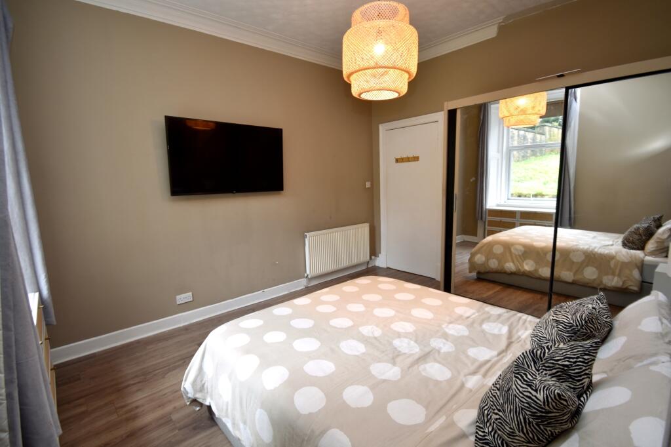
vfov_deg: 77.3
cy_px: 224
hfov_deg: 100.4
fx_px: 279
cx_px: 336
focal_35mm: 15
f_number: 4.5
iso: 100
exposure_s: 1/5
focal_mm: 10
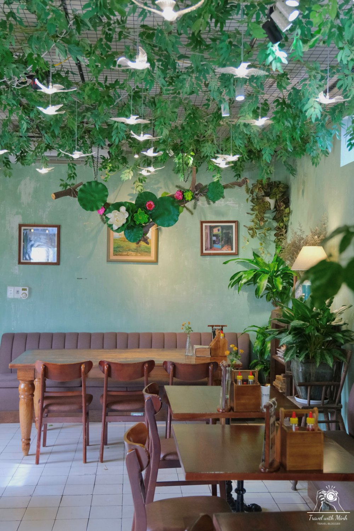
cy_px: 266
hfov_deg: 34.2
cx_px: 177
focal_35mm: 39
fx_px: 575
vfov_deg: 49.6
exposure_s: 1/100
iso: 1600
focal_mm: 26.2
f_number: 2.8
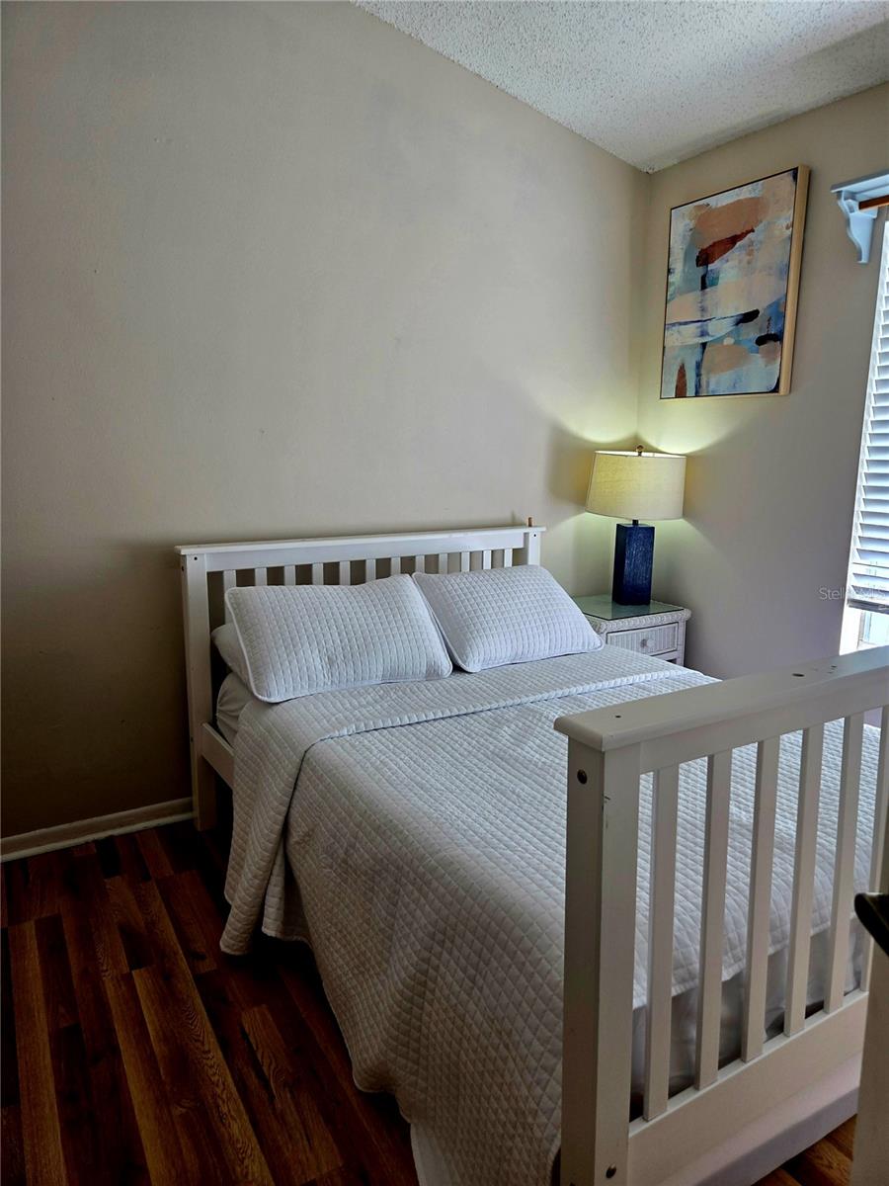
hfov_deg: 58.9
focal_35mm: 23
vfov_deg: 73.9
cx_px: 444
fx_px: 788
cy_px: 593
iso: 64
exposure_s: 1/120
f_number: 1.8
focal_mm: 5.4
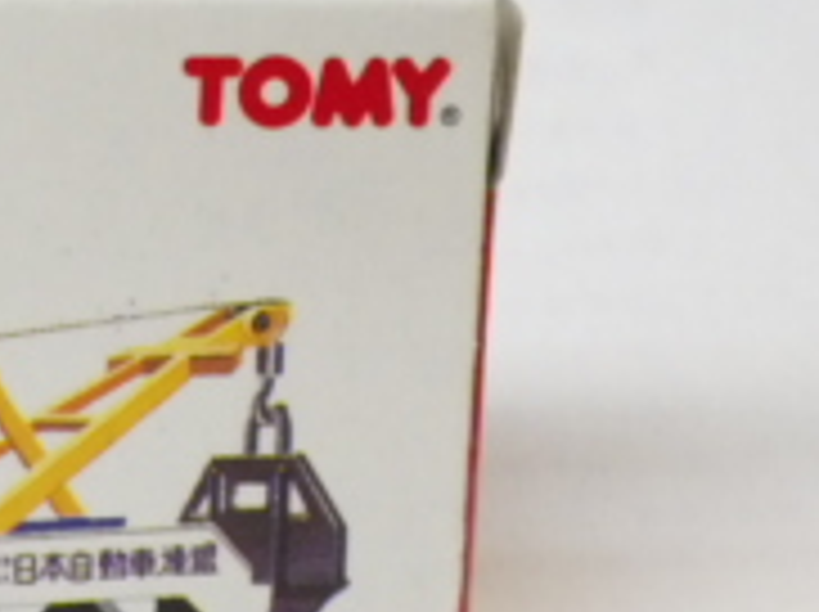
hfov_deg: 10.7
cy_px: -63
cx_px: -540
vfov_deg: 8.4
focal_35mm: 176
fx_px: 4159
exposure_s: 1/60
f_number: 3.8
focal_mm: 9
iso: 640
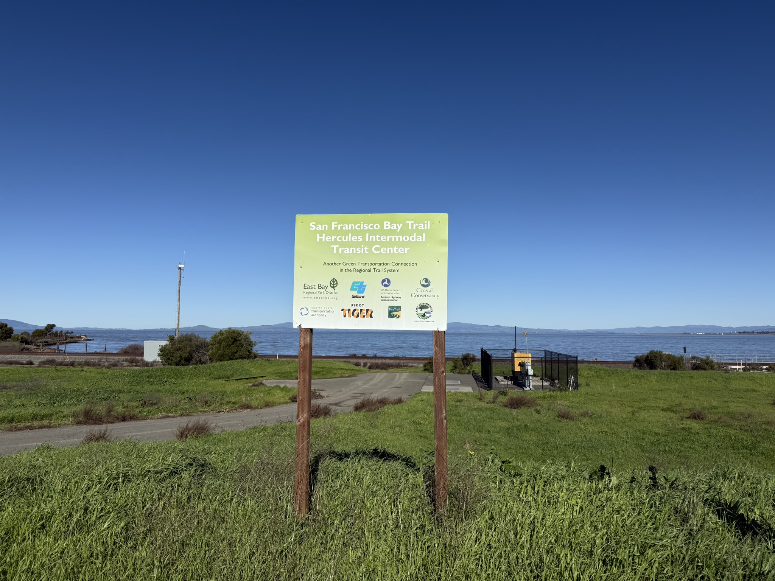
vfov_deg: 56.8
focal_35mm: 24
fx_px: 537
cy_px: 290
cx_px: 388
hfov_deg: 71.6
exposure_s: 1/10309
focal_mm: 6.76
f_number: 1.78
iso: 80
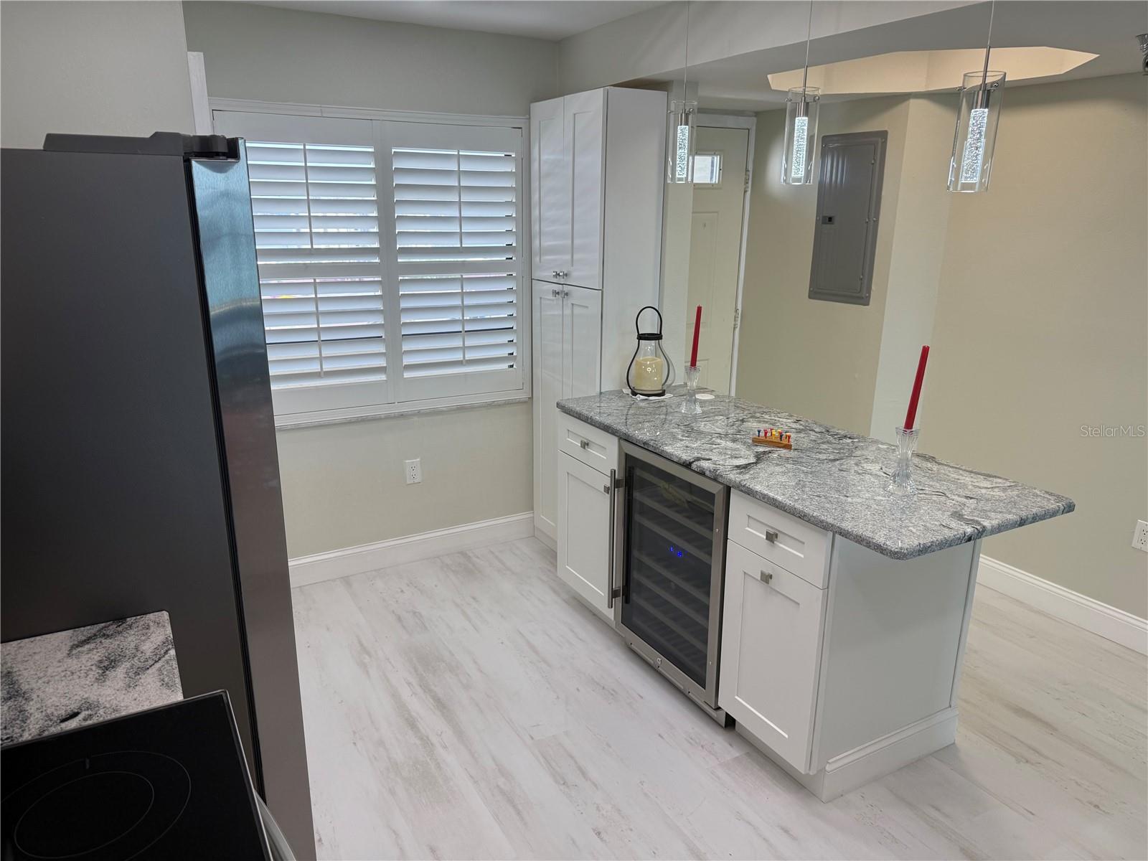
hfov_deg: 71.6
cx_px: 574
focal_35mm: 24
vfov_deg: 56.8
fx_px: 796
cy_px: 430
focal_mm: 6.76
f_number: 1.78
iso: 100
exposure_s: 1/327
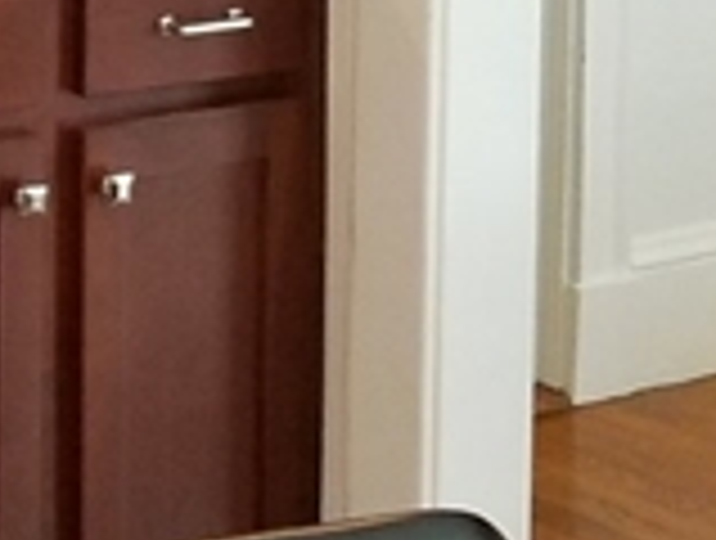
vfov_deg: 8.7
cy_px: -243
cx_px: -518
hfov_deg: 11.1
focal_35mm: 167
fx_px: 3462
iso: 160
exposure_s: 1/30
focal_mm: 4.25
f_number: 1.7
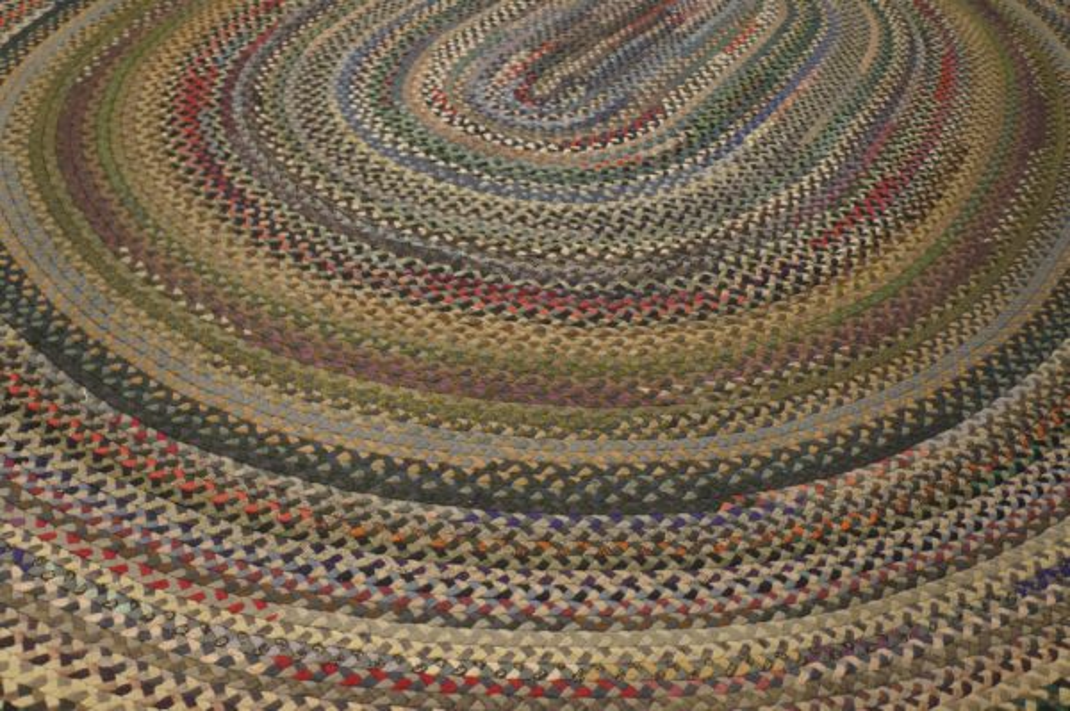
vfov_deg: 41.6
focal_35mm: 32
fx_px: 935
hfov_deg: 59.5
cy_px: 356
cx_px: 535
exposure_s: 1/160
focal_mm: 21
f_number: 4
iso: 2500
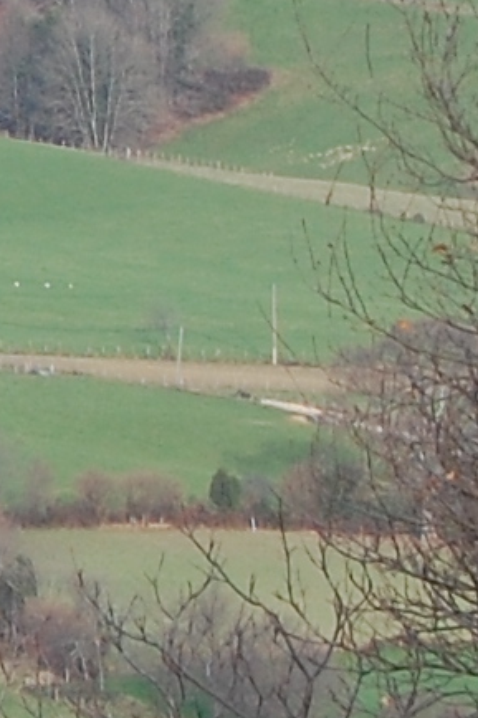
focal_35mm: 571
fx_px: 11390
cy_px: 263
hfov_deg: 2.3
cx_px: -1659
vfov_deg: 3.6
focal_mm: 55
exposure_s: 1/160
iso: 400
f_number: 9
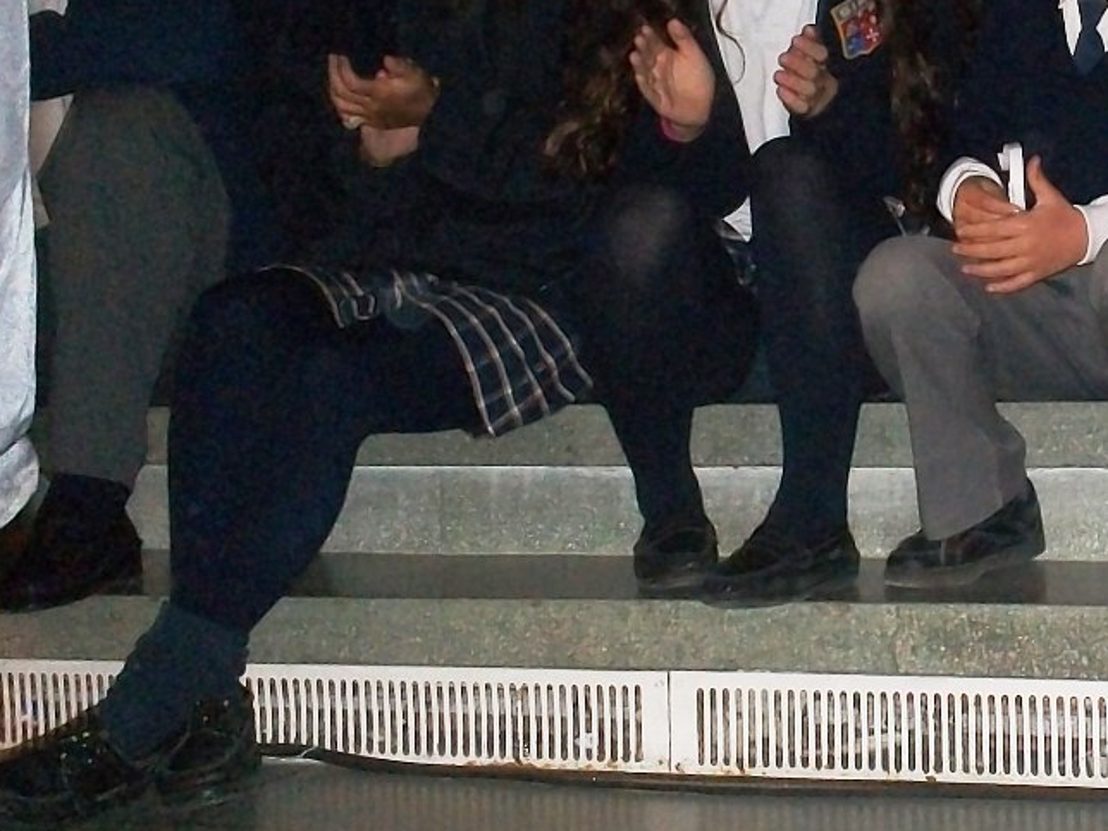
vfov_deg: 17.3
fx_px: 2721
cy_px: 198
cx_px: 1105
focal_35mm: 85
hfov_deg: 22.2
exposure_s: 1/30
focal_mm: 6.3
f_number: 4.5
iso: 250
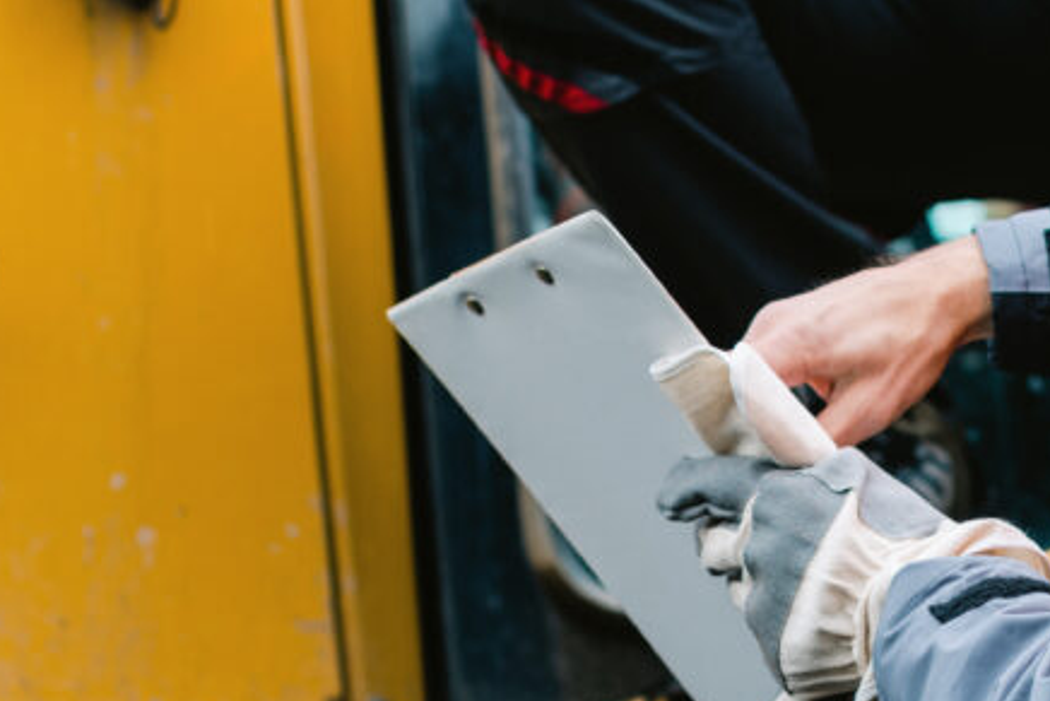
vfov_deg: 7.7
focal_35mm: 176
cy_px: -175
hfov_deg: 11.6
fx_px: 5135
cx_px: 891
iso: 100
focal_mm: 50
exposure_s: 1/200
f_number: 2.8
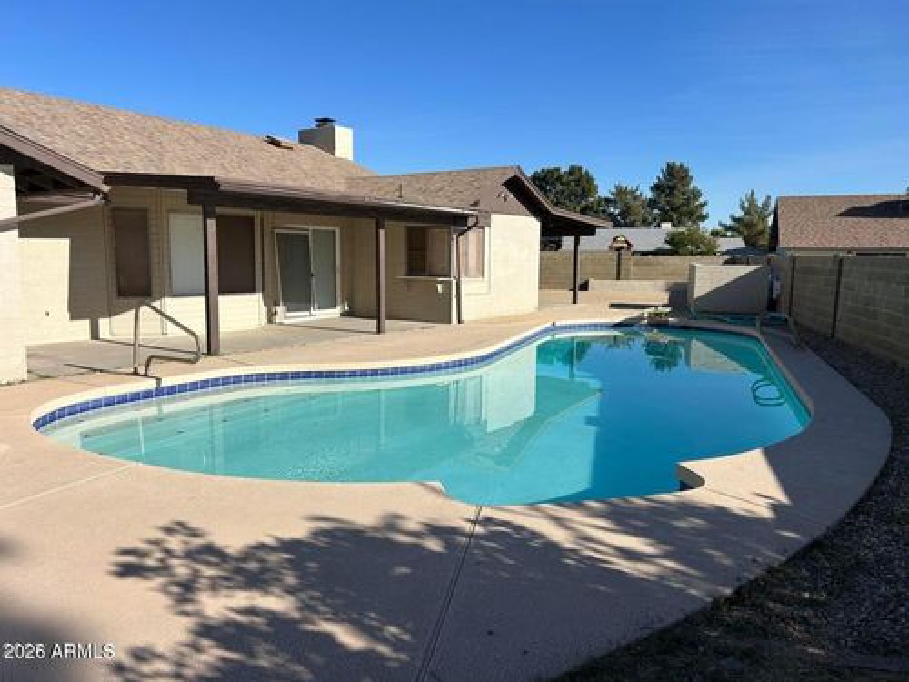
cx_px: 454
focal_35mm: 26
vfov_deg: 53.1
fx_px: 683
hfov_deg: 67.3
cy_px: 341
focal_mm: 5.7
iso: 50
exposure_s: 1/5882
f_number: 1.5
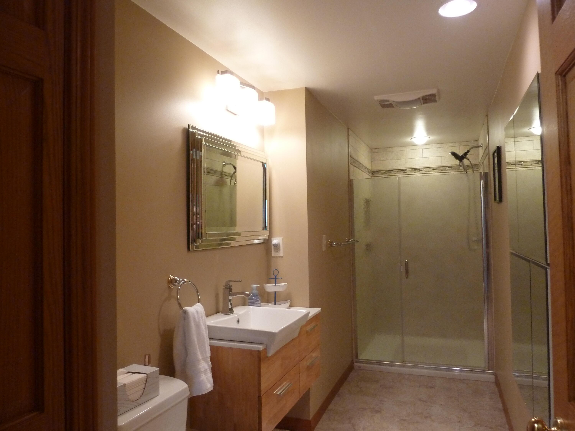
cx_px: 288
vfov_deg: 54.9
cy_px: 216
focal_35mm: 25
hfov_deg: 69.4
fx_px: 415
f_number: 3.3
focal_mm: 4.1
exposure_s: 1/30
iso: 320
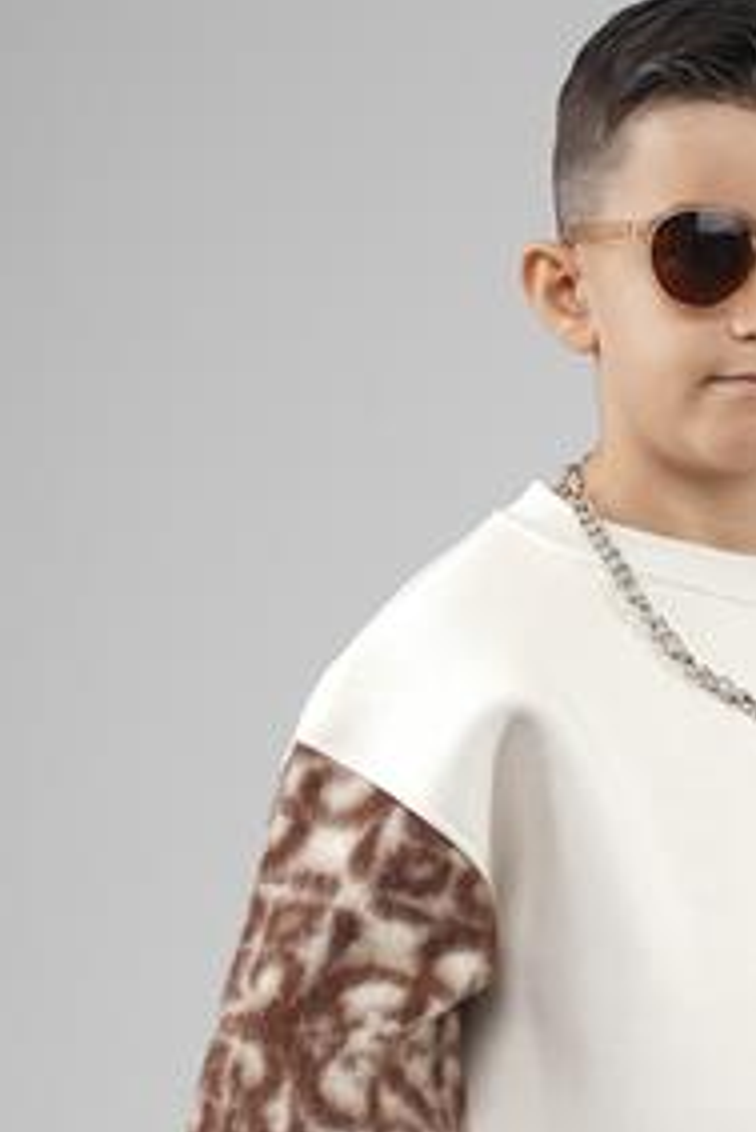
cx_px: 684
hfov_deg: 6.9
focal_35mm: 199
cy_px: 996
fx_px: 6260
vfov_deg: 10.3
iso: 80
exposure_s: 1/160
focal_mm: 63
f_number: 8
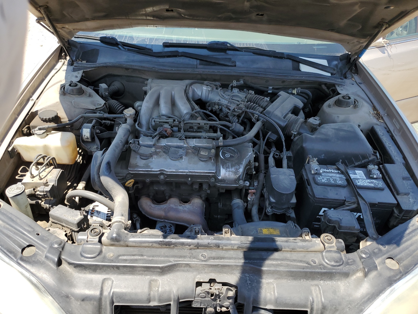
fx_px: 314
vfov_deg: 53.1
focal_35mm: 26
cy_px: 157
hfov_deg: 67.3
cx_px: 209
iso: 50
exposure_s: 1/1111
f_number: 1.5
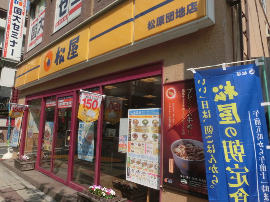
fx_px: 187
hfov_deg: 71.6
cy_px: 101
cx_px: 135
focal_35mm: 24
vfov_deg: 56.8
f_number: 7.9
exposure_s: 1/1000
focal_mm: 4.24
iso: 250
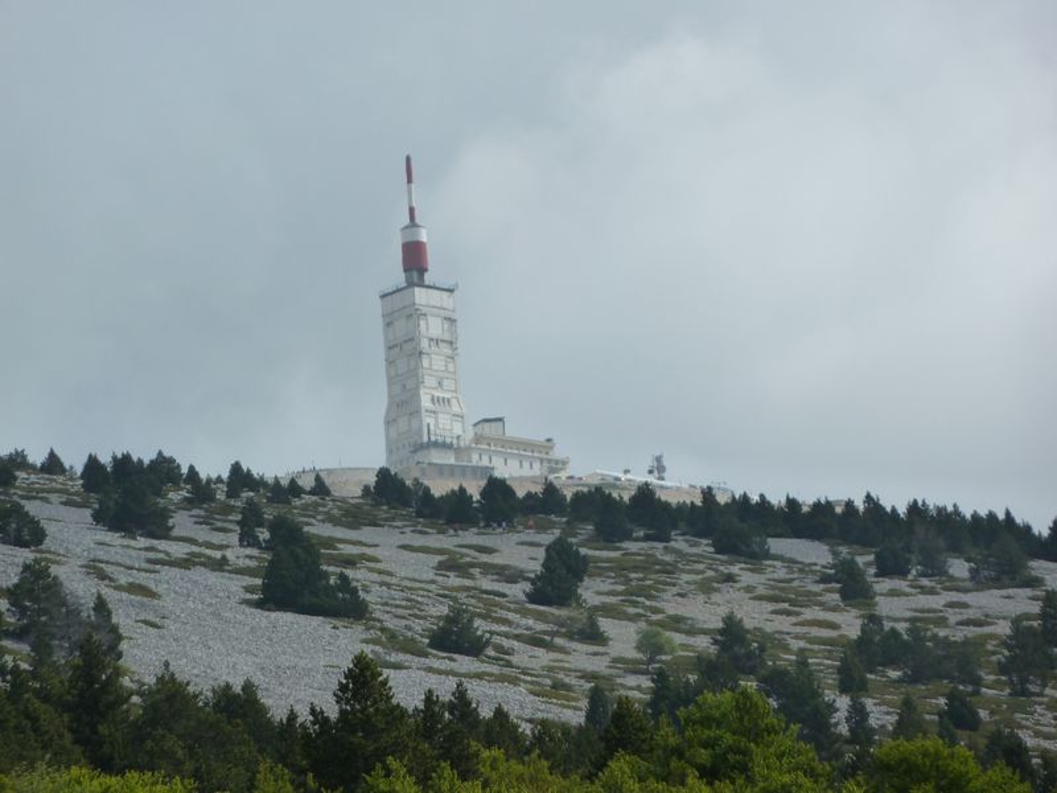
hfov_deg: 7.1
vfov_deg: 5.3
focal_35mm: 278
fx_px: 8489
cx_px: 528
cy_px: 396
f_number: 6.3
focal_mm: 45.7
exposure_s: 1/800
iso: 125
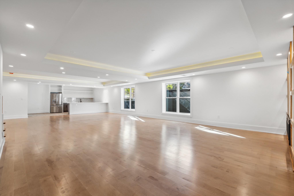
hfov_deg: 96.7
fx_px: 131
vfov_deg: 73.7
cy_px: 98
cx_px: 147
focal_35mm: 16
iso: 200
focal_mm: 16
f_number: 8
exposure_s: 1/20
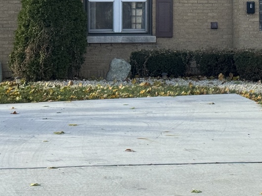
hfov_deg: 14.8
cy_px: -33
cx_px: 262
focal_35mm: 131
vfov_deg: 11.1
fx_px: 992
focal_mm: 6.76
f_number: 1.78
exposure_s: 1/1395
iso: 64
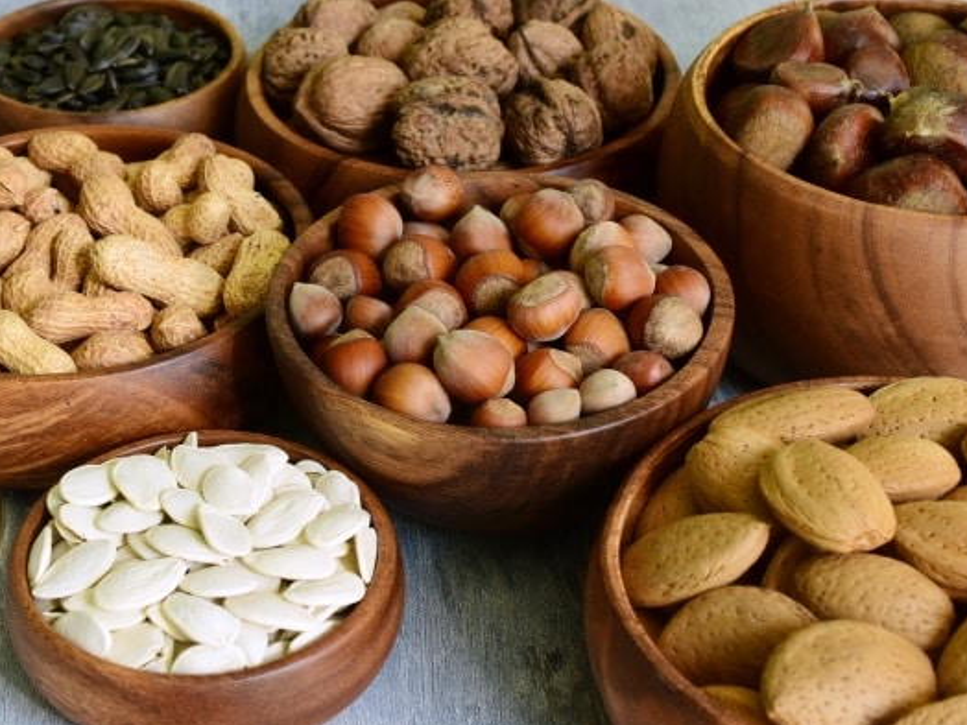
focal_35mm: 66
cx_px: 448
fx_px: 1844
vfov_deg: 22.3
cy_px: 367
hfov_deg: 29.4
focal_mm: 40
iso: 100
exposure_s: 1/3
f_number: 8
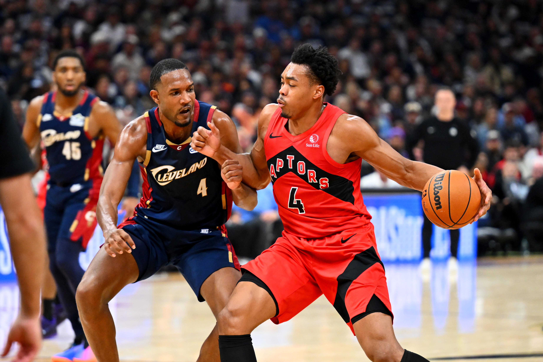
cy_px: 181
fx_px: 3272
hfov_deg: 9.5
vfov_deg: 6.3
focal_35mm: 217
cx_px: 272
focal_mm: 145
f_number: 2.8
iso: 3200
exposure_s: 1/1600
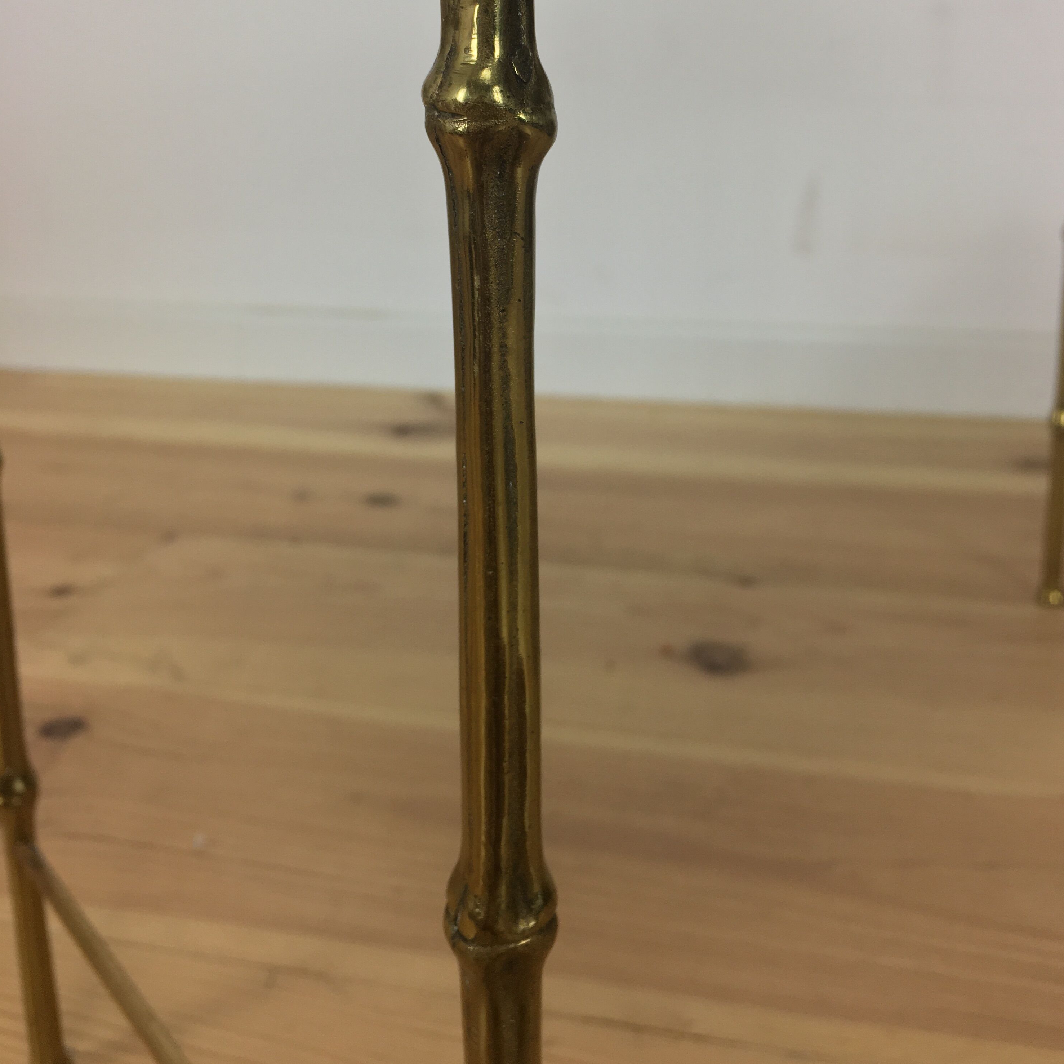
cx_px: 543
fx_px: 1217
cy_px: 369
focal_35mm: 35
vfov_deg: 46.6
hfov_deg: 47.2
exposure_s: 1/33
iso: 32
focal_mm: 4.15
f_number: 2.2
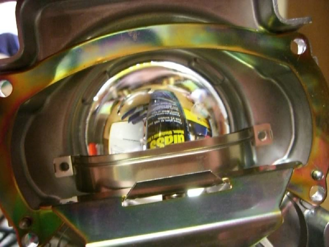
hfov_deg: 49.0
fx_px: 361
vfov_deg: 37.7
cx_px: 164
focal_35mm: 38
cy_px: 124
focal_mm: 6.2
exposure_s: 1/25
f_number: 2.7
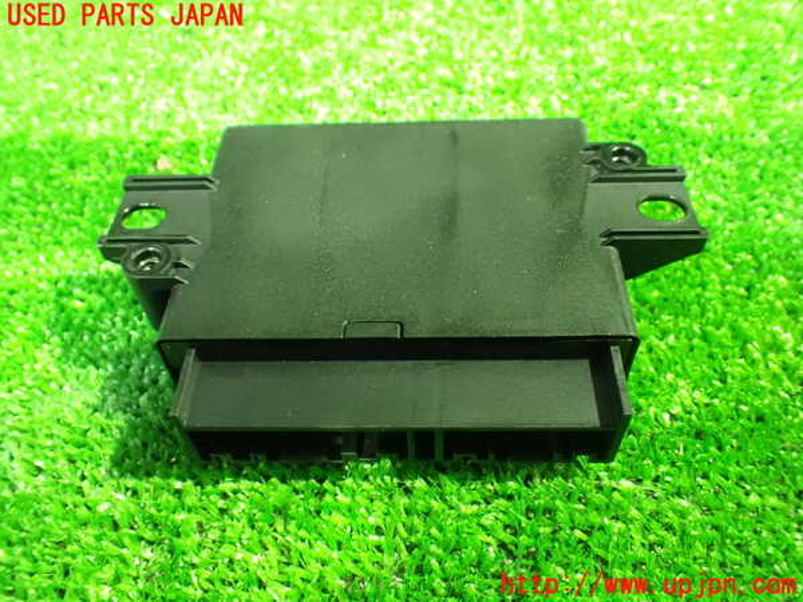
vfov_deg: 46.8
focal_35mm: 30
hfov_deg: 60.0
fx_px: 696
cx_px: 402
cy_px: 301
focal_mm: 5.4
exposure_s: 1/20
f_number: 2.3
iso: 1600
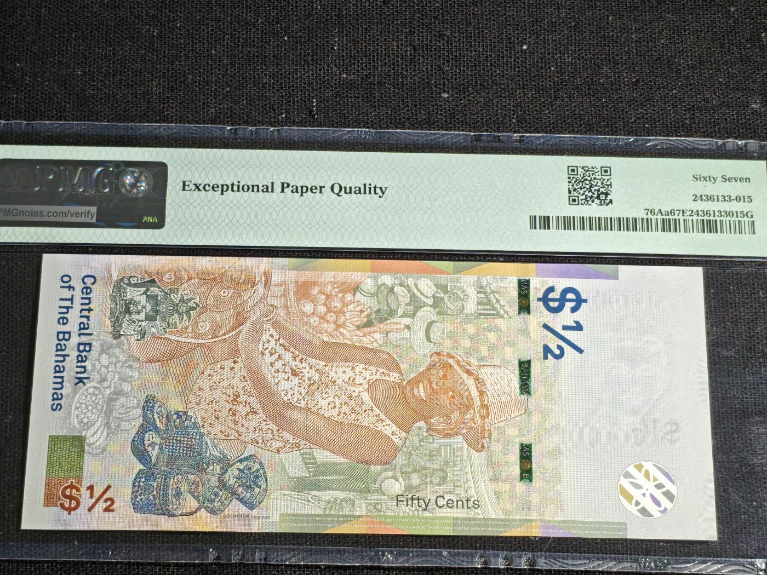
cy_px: 288
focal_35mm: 86
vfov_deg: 17.2
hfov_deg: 22.8
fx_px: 1906
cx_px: 384
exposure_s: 1/324
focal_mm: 4.94
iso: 50
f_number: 1.5
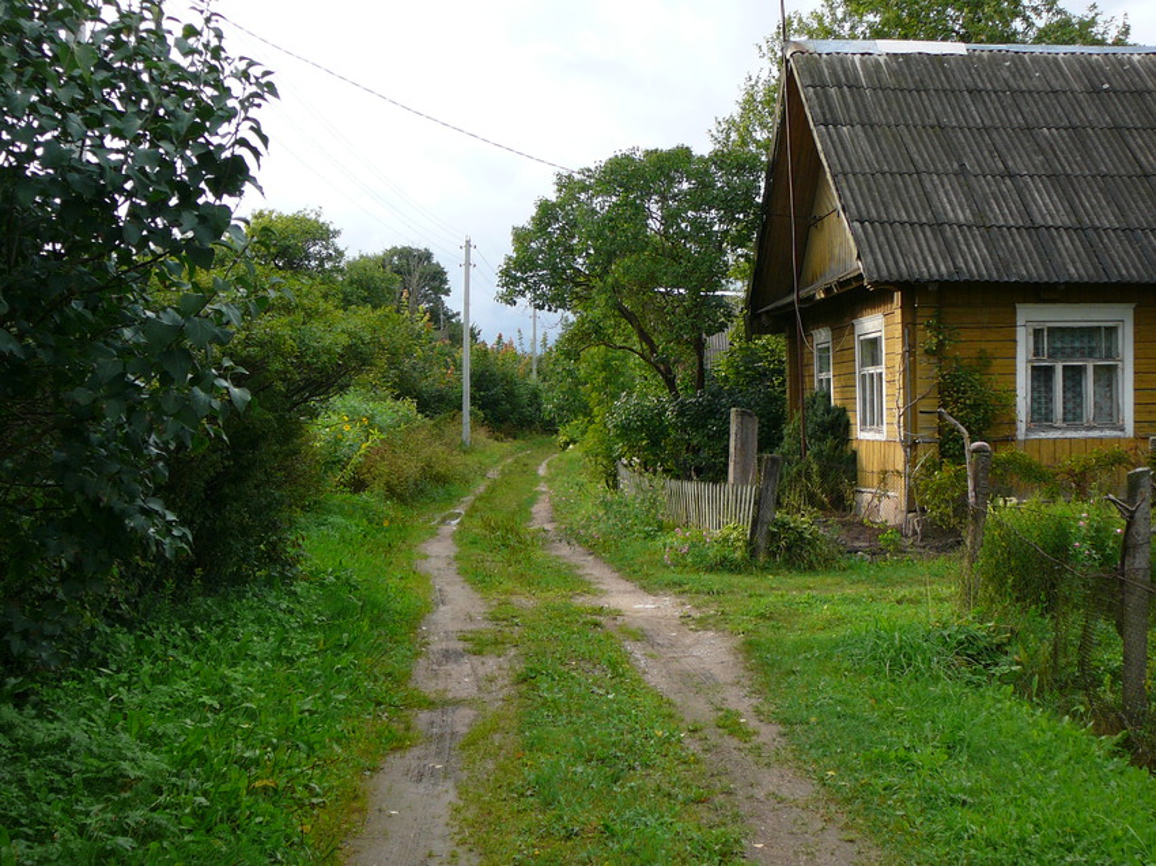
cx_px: 578
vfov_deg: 32.2
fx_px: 1502
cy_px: 433
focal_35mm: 45
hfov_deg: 42.1
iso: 80
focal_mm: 6.7
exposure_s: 1/200
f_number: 3.2
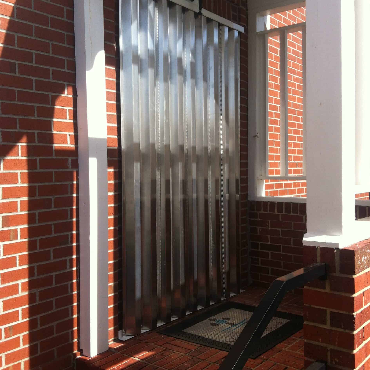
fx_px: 508
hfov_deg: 40.0
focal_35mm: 42
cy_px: 179
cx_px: 187
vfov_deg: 40.0
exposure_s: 1/794
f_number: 2.8
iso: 80
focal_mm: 3.85
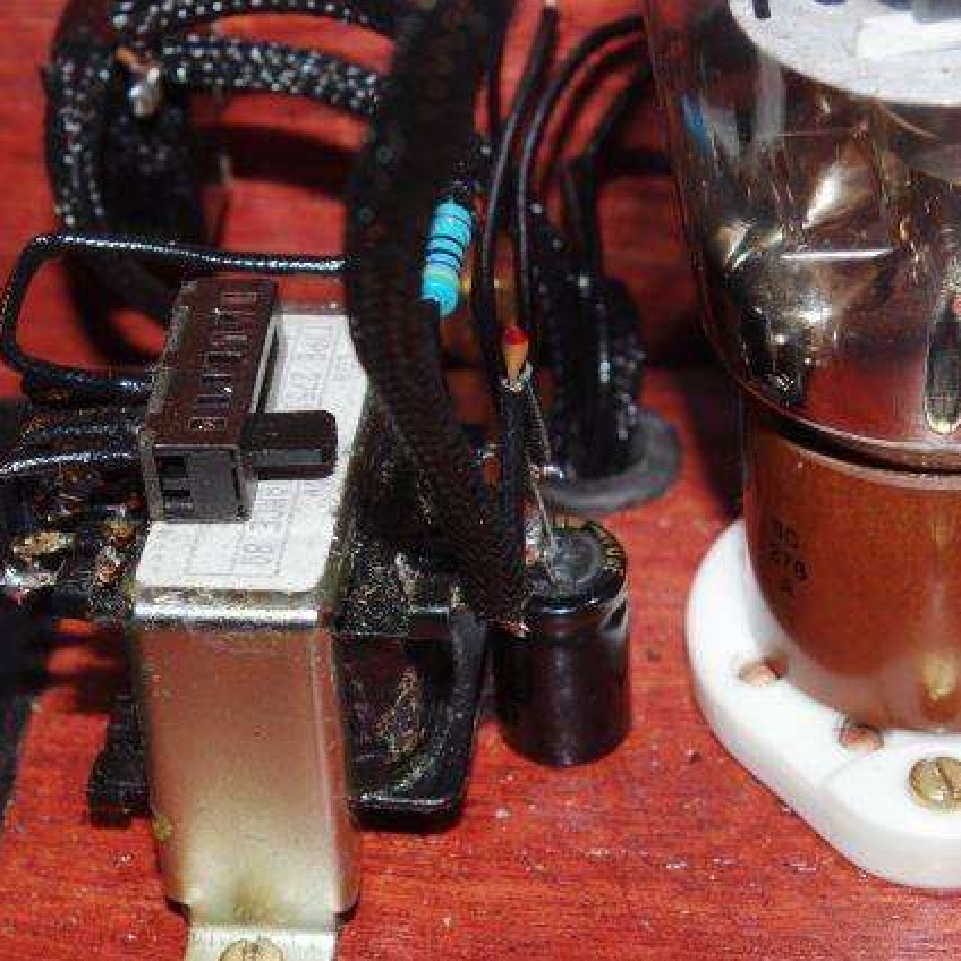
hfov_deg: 21.1
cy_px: 483
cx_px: 432
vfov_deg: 21.1
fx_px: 2576
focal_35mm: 82
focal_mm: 43
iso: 200
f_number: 11
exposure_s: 1/60
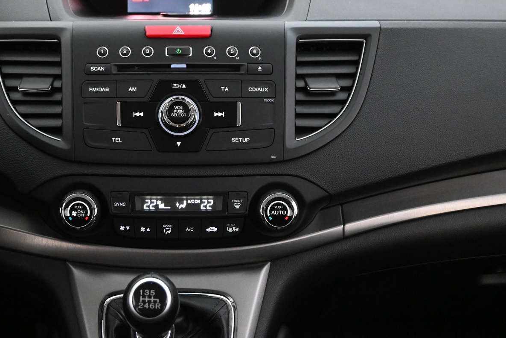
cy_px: 132
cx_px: 175
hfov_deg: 35.1
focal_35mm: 56
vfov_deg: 24.0
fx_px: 792
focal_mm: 27.5
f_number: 4.5
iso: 5000
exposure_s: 1/40
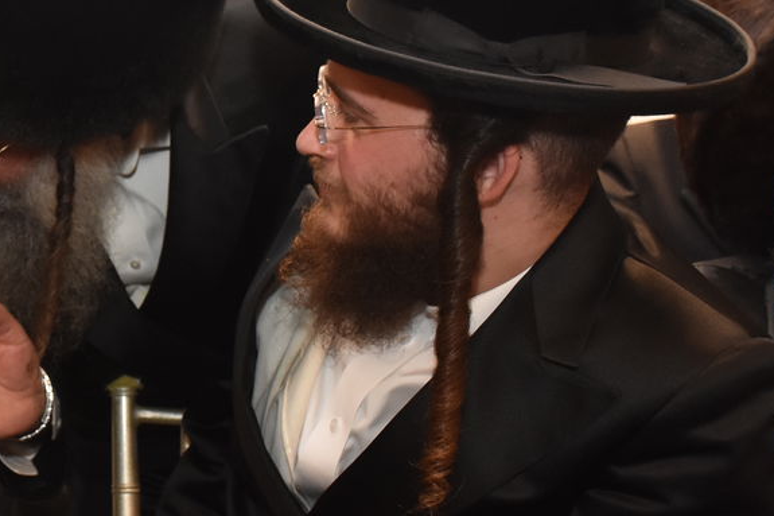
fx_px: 2042
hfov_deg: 20.5
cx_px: -62
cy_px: 165
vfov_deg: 14.4
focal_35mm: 95
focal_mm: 26
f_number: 5.6
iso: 1600
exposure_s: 1/60
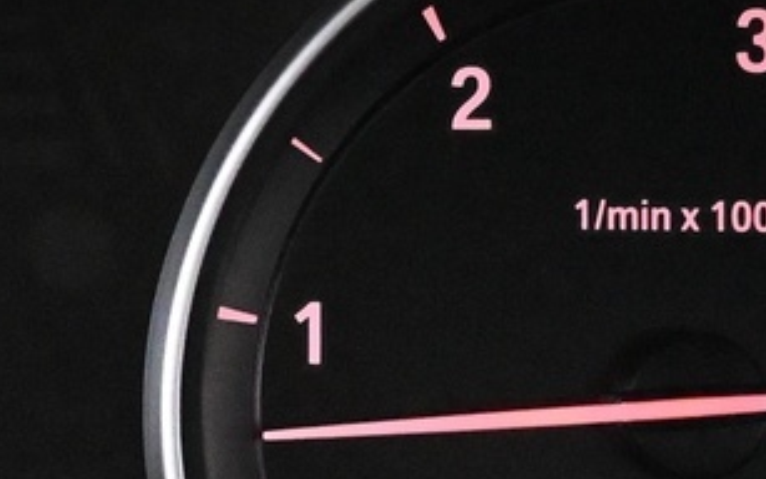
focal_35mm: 129
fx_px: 2693
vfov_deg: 10.1
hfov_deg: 15.9
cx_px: 12
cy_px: 359
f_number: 3.5
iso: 9000
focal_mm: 16
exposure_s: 1/60
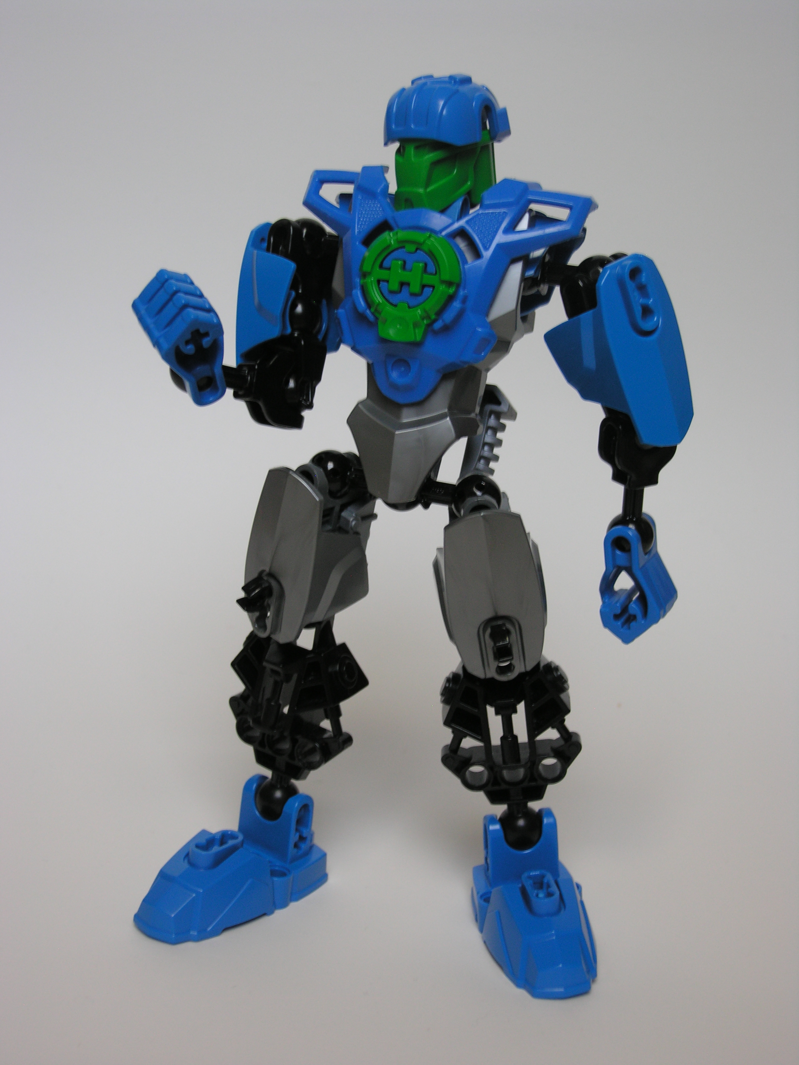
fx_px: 1600
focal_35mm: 52
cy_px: 532
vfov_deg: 36.8
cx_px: 400
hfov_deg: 28.0
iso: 59
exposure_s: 1/4
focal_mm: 13.2
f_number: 3.7
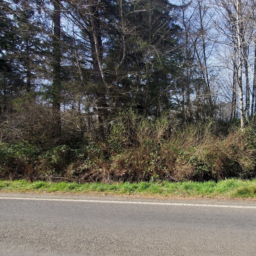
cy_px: 132
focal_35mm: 18
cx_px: 199
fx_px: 151
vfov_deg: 80.7
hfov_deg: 73.6
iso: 50
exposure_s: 1/594
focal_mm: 1.8
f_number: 2.2
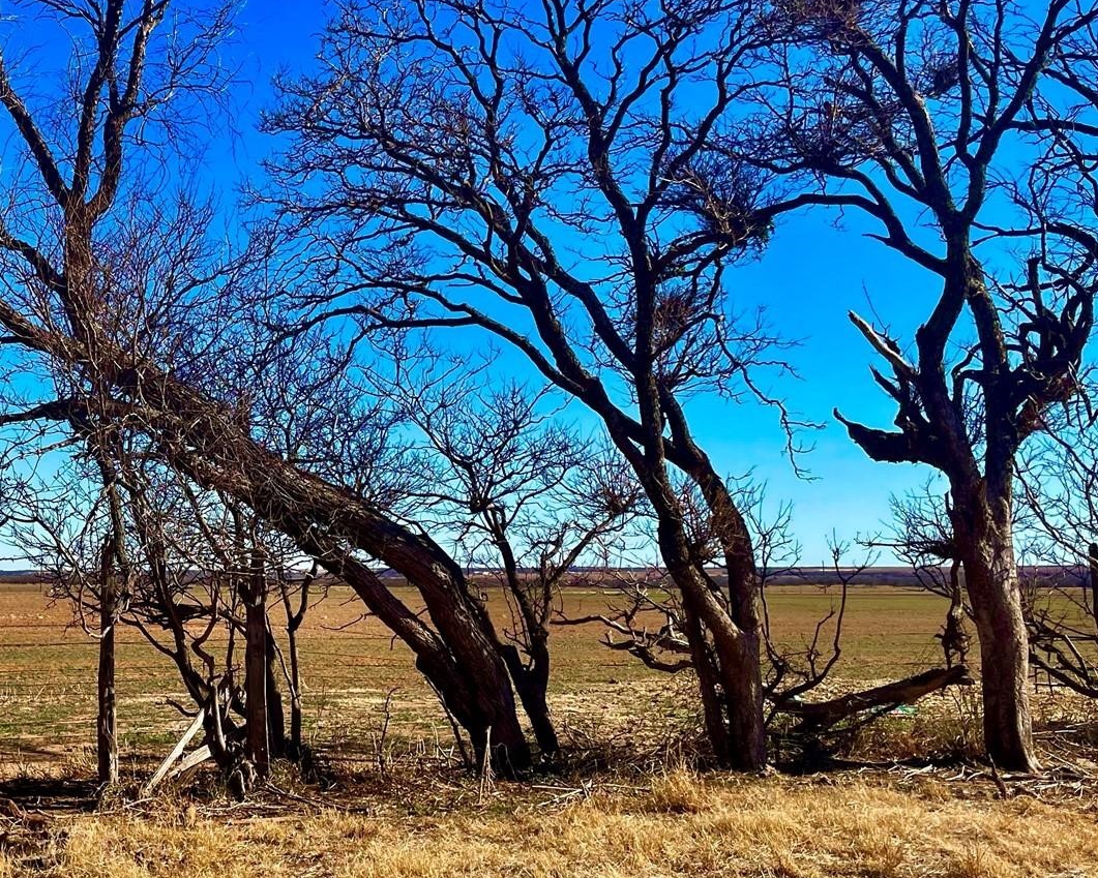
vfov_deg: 30.8
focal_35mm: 49
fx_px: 1592
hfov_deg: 36.0
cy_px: 453
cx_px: 132
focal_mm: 4.2
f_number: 1.6
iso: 32
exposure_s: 1/3125
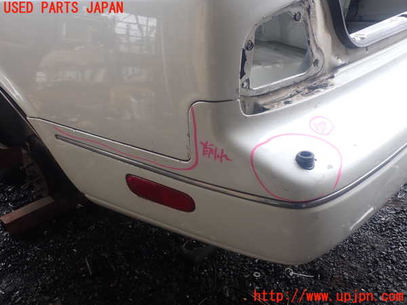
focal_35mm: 30
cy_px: 152
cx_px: 204
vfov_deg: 46.8
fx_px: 353
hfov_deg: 60.0
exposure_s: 1/125
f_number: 3.2
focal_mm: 5.4
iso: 100
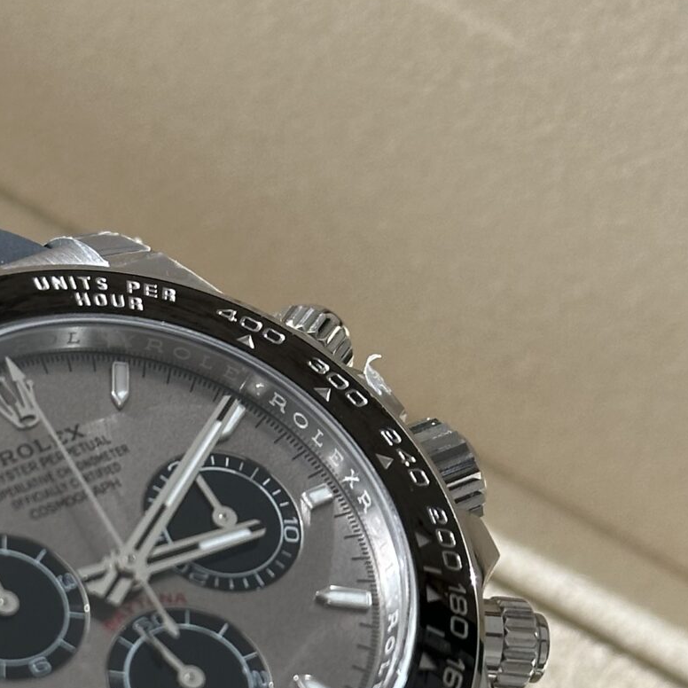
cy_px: 574
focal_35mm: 140
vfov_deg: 12.4
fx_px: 3148
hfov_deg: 12.4
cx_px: 111
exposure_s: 1/216
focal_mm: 6.86
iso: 64
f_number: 1.78
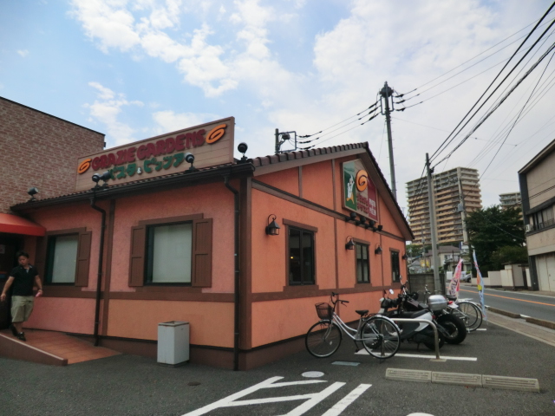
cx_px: 278
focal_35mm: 24
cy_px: 208
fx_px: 385
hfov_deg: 71.6
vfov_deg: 56.8
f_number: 7.5
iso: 80
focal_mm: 4.3
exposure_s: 1/400
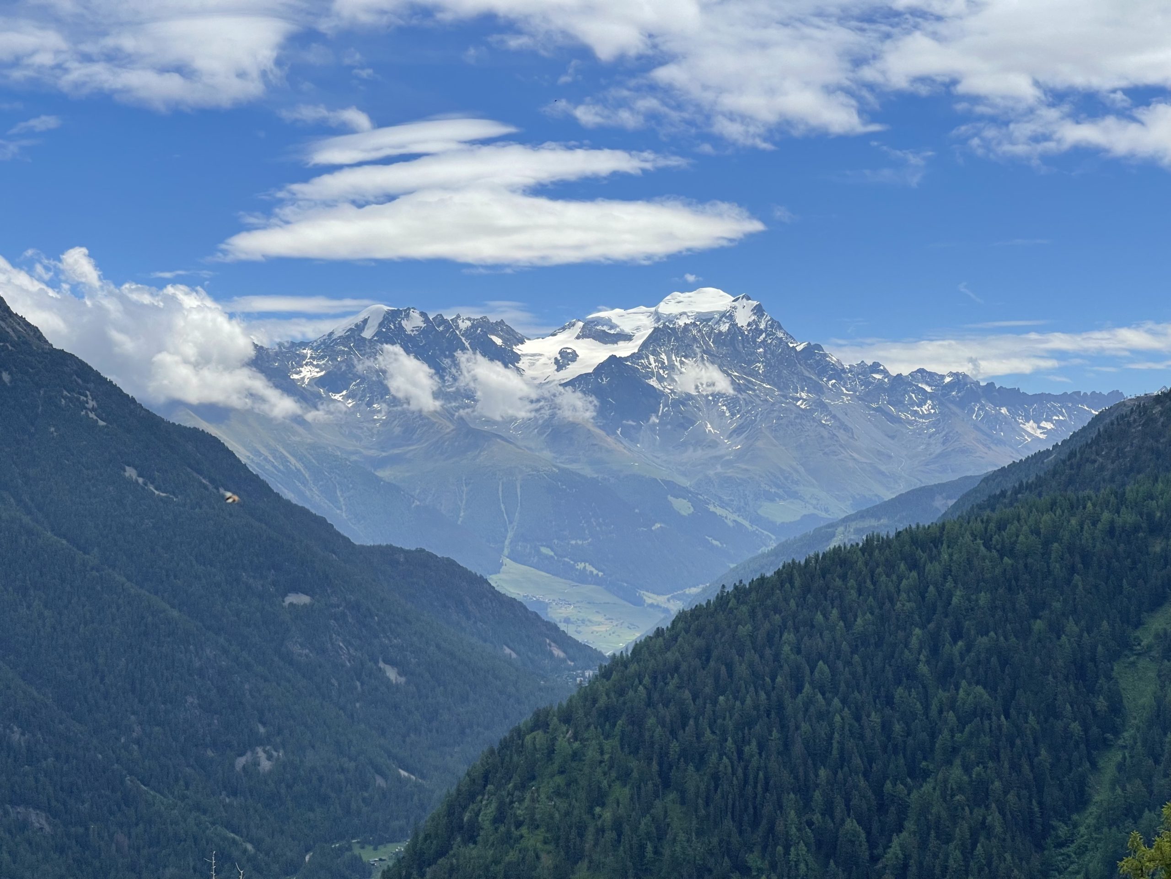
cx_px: 586
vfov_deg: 22.9
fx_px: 2165
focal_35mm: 64
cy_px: 440
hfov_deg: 30.3
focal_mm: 7.5
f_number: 2.2
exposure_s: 1/2421
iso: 20
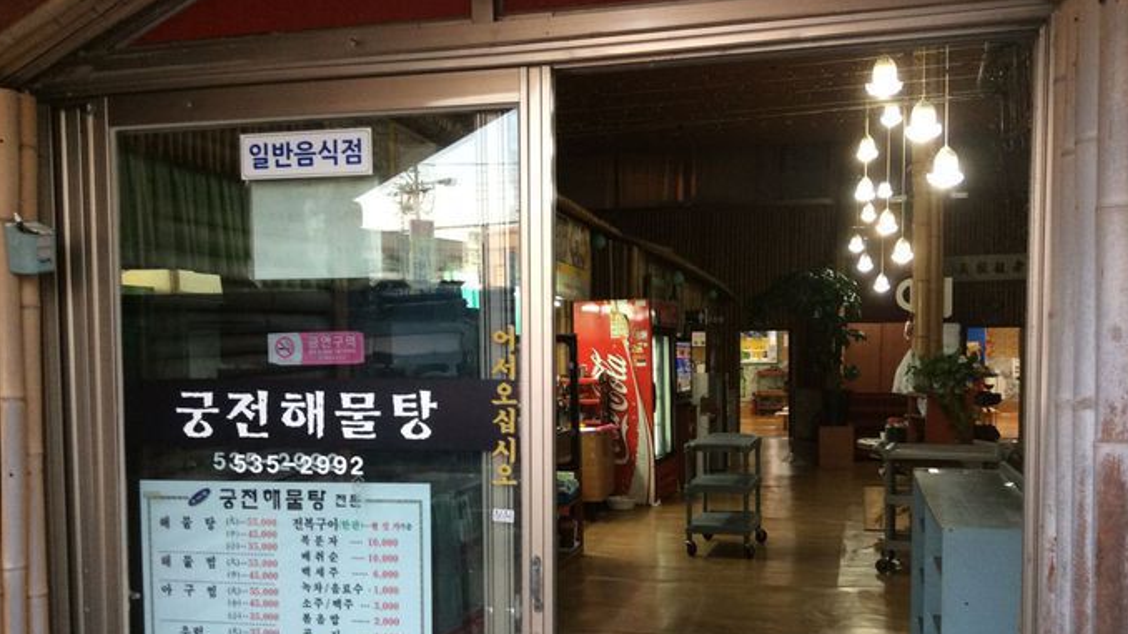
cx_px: 565
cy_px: 421
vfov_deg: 31.7
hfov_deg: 54.0
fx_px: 1106
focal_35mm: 37
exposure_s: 1/24
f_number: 2.4
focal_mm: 3.3
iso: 80
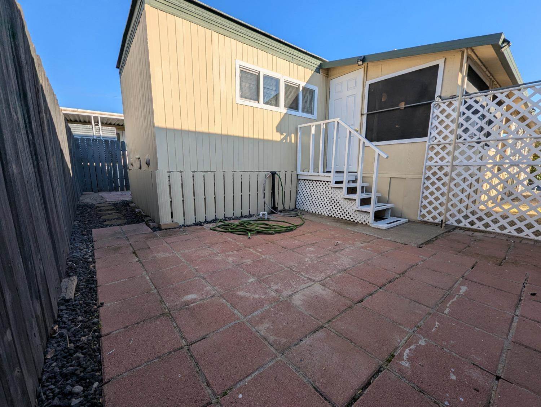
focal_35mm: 13
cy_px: 204
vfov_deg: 90.0
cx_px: 270
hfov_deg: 106.1
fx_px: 203
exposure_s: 1/1692
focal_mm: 1.95
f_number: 2.2
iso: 47
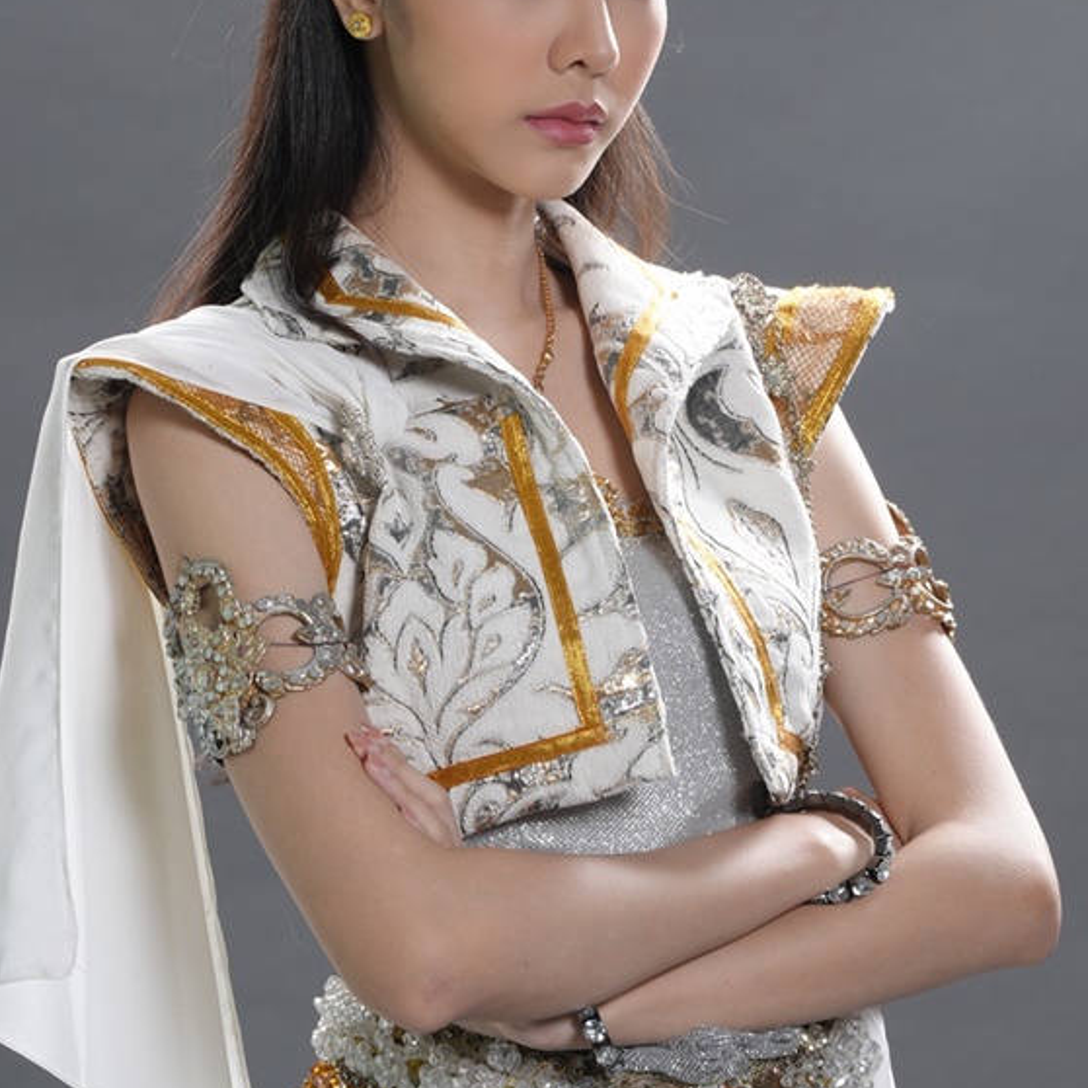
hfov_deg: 5.3
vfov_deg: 5.3
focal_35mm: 329
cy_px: 583
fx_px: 11699
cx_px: 530
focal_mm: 180
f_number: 13
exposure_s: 1/160
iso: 100
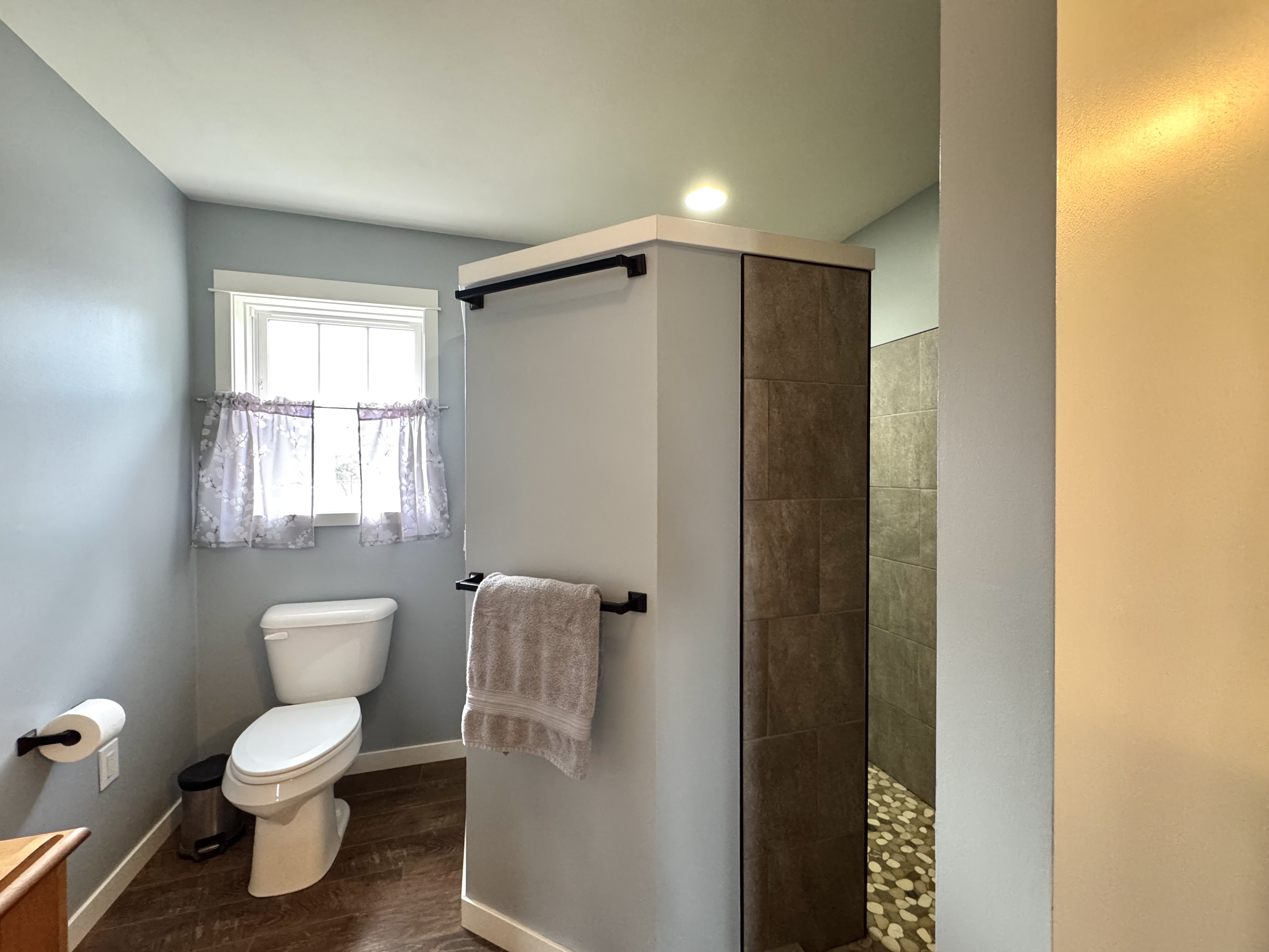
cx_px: 634
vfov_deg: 85.7
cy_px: 476
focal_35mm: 14
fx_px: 513
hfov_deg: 102.1
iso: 500
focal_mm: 2.22
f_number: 2.2
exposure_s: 1/60
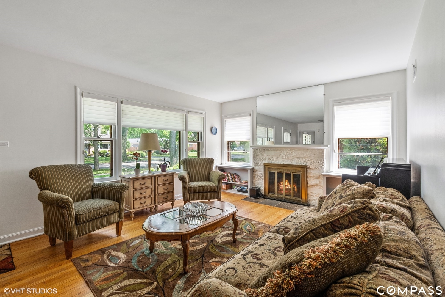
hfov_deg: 100.4
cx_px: 222
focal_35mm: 15
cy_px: 148
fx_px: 185
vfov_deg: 77.3
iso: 200
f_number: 8
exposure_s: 1/10
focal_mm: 10
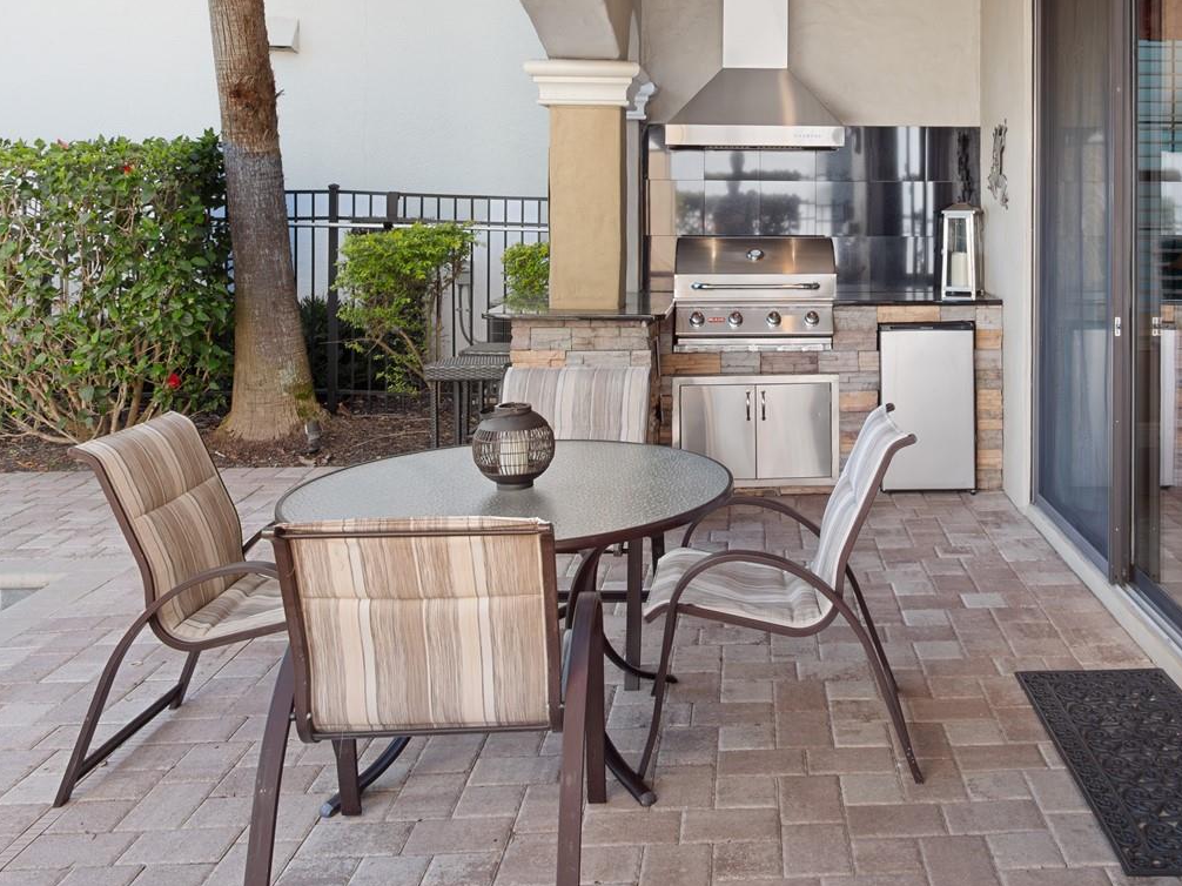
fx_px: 1195
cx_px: 820
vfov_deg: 39.5
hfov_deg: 51.3
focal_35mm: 35
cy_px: 214
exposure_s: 1/60
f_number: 6.3
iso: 320
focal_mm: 11
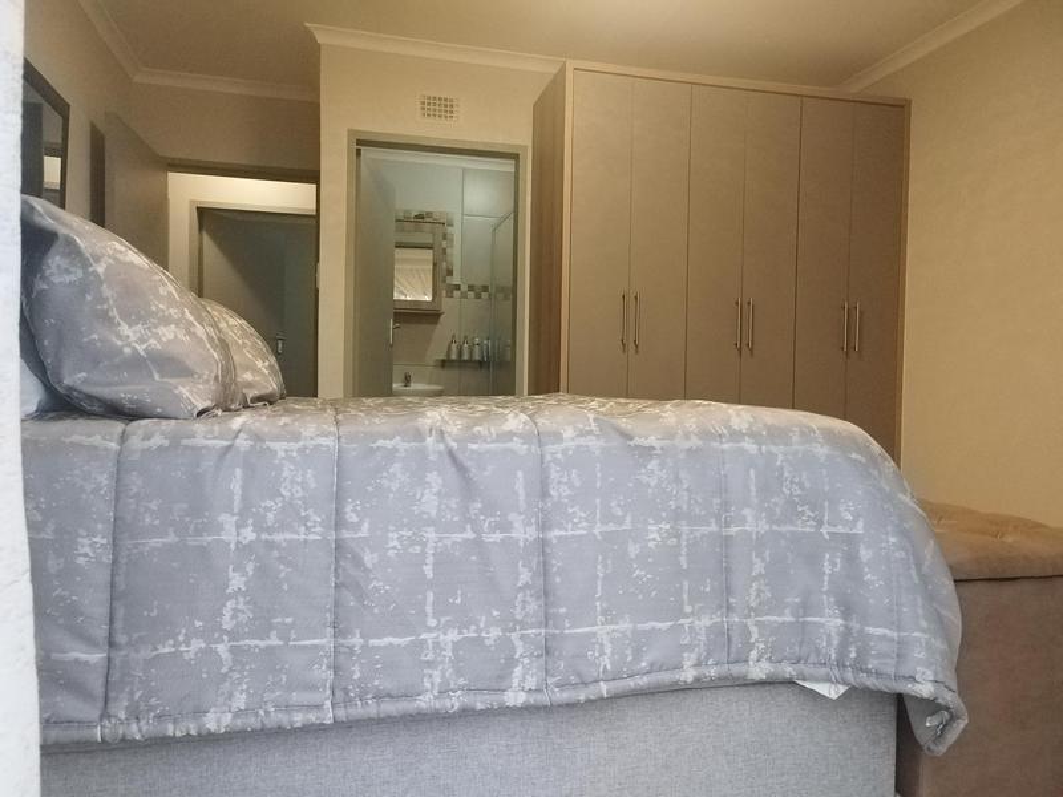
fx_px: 798
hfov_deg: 67.3
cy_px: 398
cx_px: 532
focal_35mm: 26
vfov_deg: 53.1
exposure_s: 1/100
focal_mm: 6.24
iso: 3193
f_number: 1.8
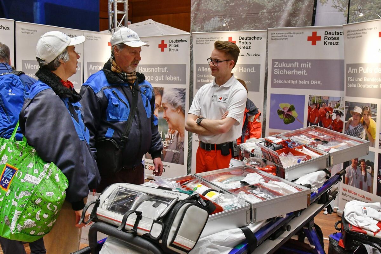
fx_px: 381
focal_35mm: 36
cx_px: 190
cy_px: 127
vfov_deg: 36.9
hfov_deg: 53.1
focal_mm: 24
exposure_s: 1/100
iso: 2000
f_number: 5
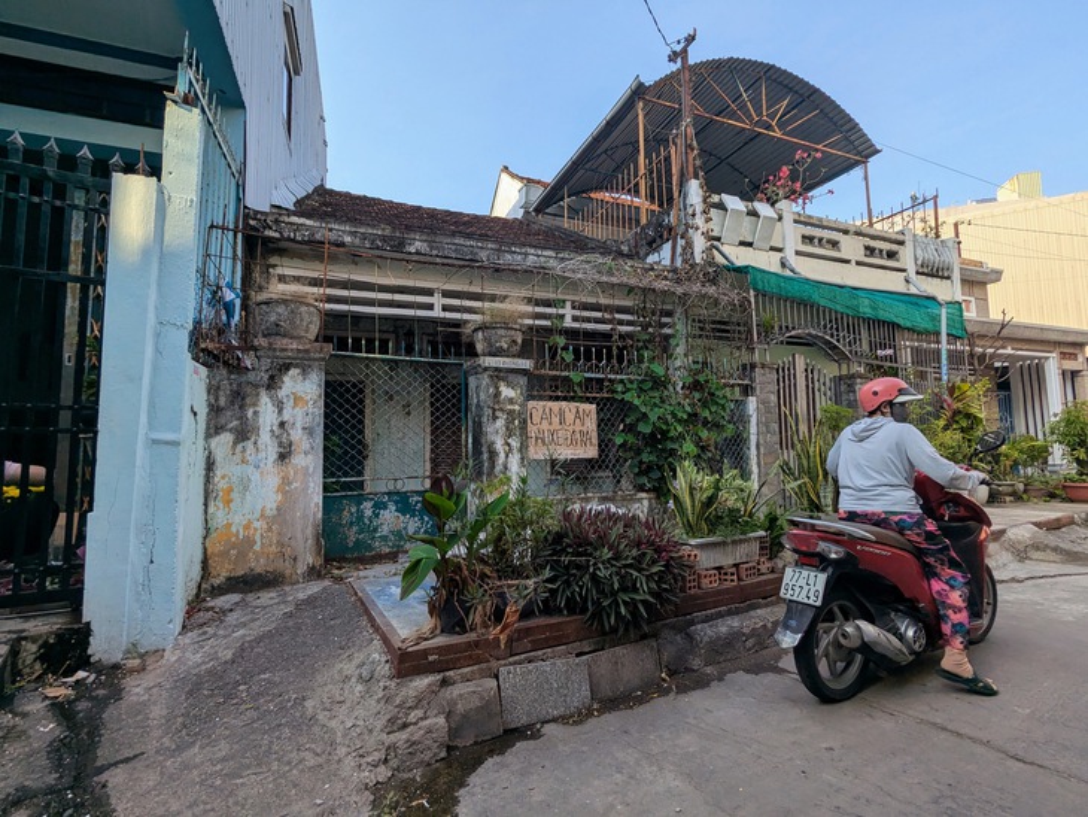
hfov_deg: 94.5
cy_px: 408
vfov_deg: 78.1
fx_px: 503
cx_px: 544
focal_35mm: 16
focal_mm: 2.35
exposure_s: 1/612
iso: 45
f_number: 2.2
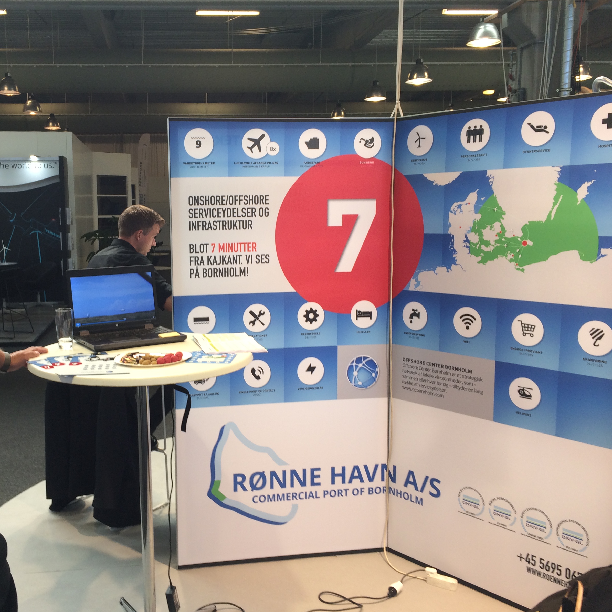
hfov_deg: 46.5
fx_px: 700
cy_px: 305
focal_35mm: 35
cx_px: 202
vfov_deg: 47.2
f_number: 2.2
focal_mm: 4.15
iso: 32
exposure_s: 1/50
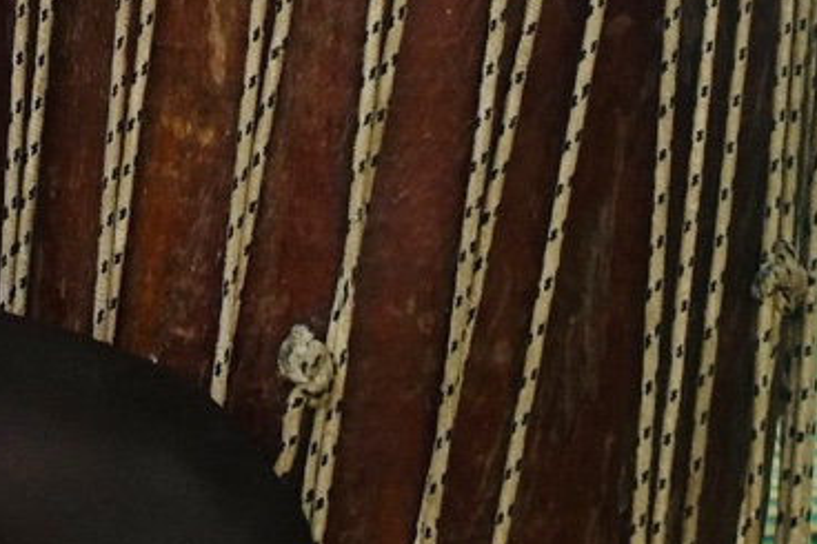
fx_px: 8166
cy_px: -706
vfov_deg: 3.8
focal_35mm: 360
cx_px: -488
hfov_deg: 5.7
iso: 125
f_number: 4
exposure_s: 1/250
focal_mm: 25.46
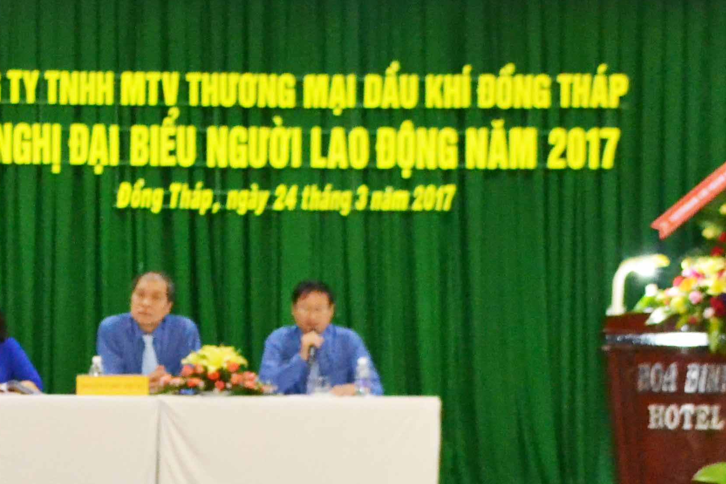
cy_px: 486
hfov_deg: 16.9
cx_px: 147
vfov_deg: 11.3
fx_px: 2428
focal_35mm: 120
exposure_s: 1/60
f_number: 4.5
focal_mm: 29
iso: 3200
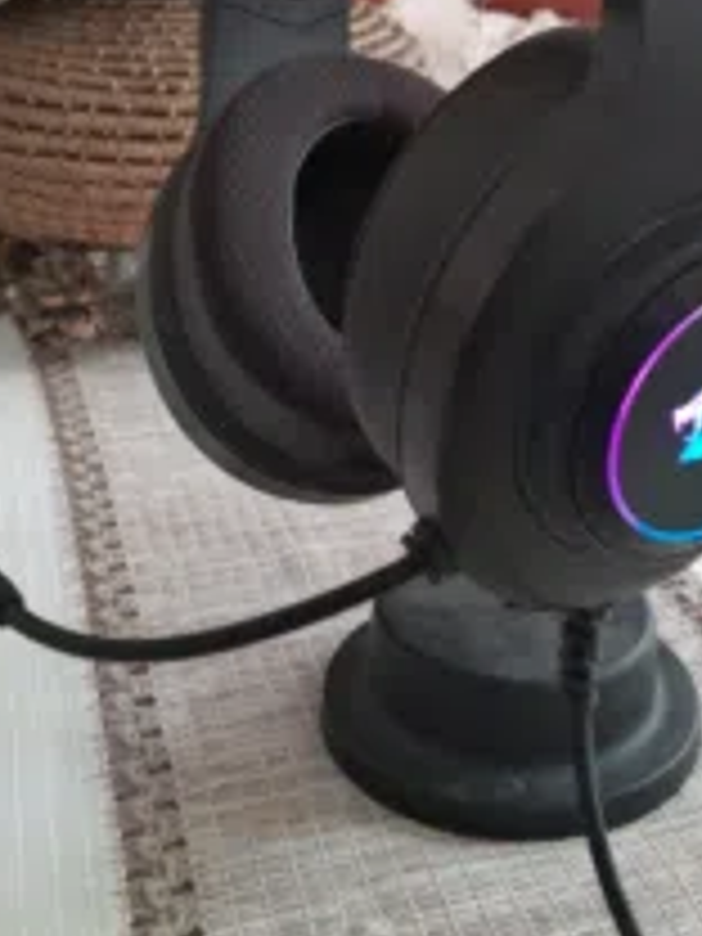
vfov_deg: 36.9
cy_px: 189
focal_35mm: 50
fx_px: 1352
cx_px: 432
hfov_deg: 29.0
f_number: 1.8
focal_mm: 3.98
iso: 320
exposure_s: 1/50
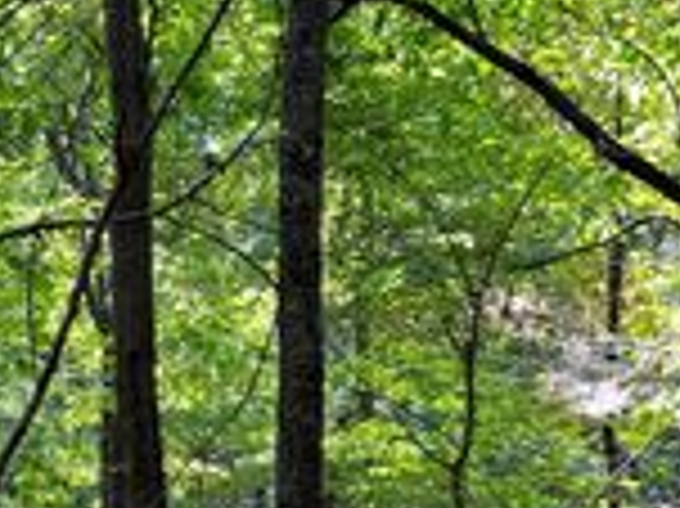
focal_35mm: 86
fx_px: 1688
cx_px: -270
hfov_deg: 20.3
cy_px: 474
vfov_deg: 16.9
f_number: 1.5
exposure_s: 1/121
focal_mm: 5.7
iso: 40
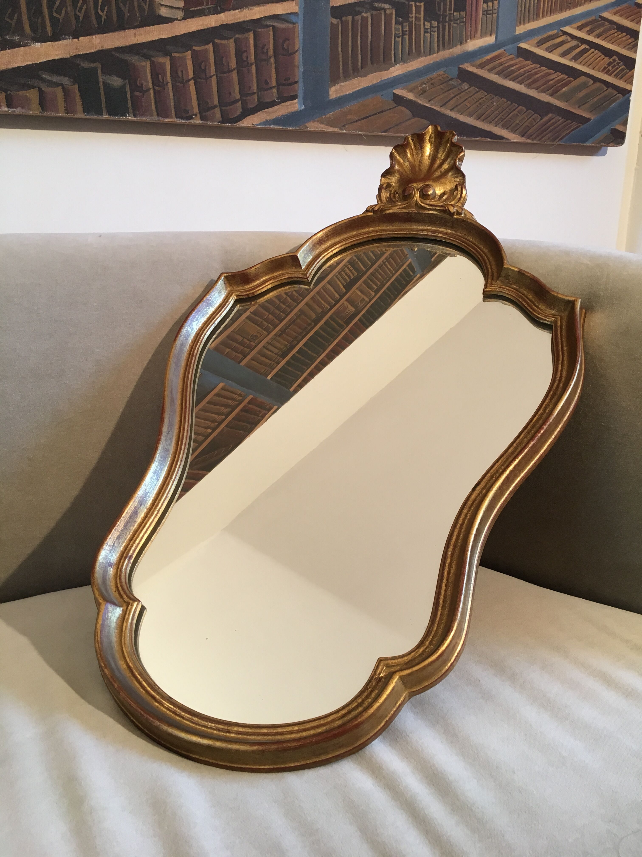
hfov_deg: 48.2
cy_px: 428
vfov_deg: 61.7
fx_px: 717
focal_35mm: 29
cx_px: 321
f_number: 2.2
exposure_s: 1/33
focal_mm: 4.15
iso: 80
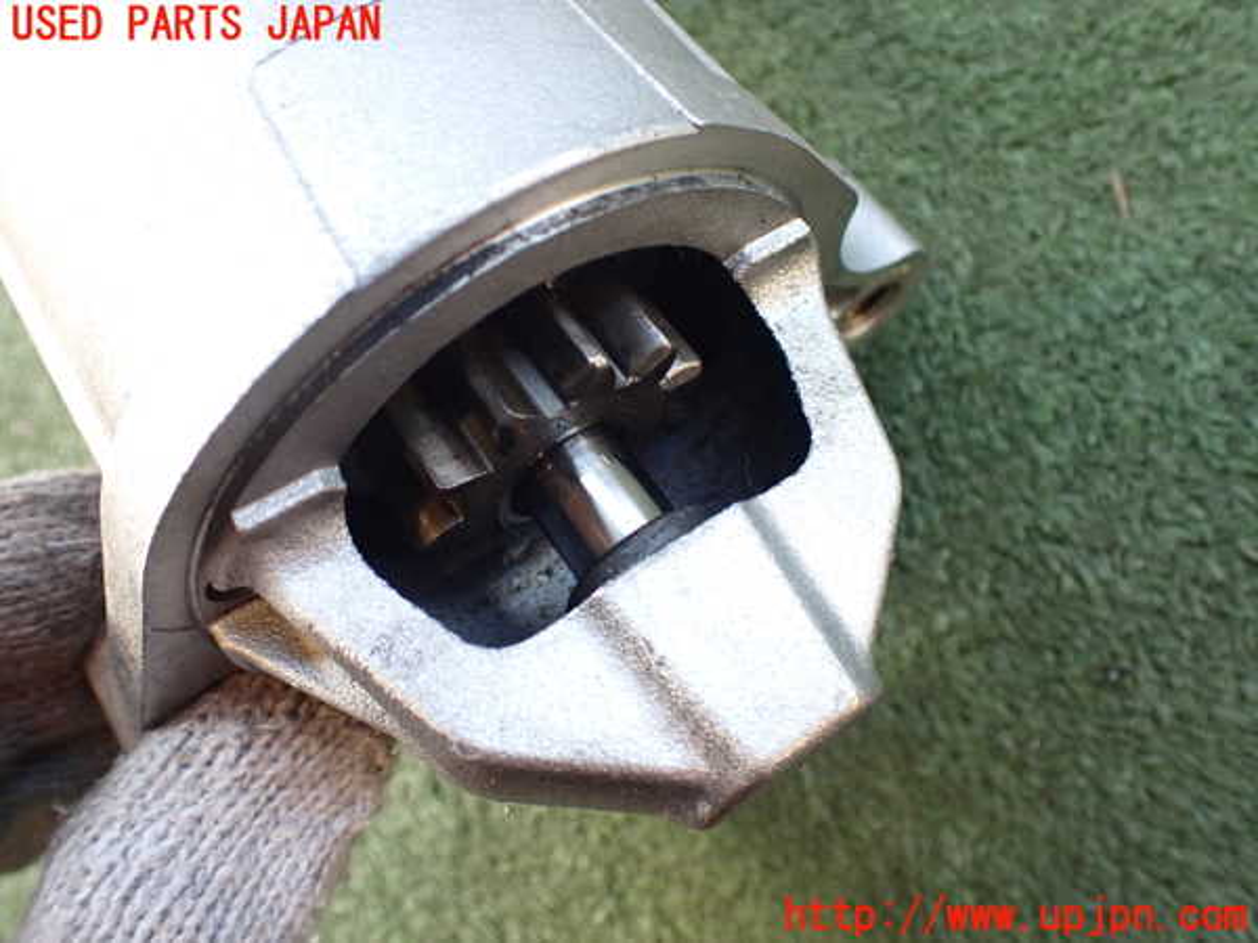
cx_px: 629
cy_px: 472
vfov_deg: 46.8
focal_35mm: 30
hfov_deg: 60.0
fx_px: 1090
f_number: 2.3
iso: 320
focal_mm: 5.4
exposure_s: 1/125
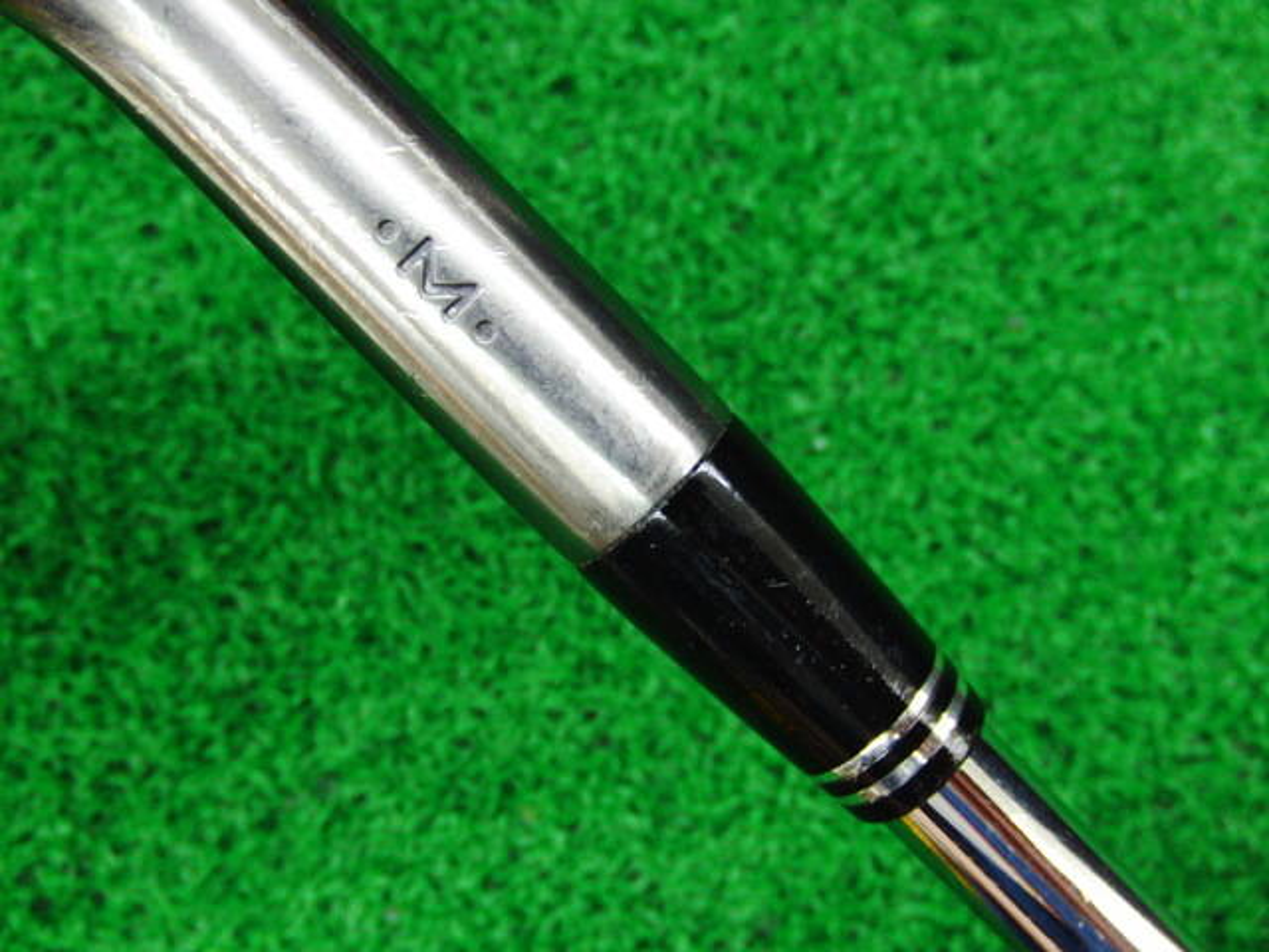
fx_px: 1356
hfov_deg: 50.1
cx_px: 634
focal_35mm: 37
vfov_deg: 38.7
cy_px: 476
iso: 400
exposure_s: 1/30
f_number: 3.6
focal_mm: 6.42
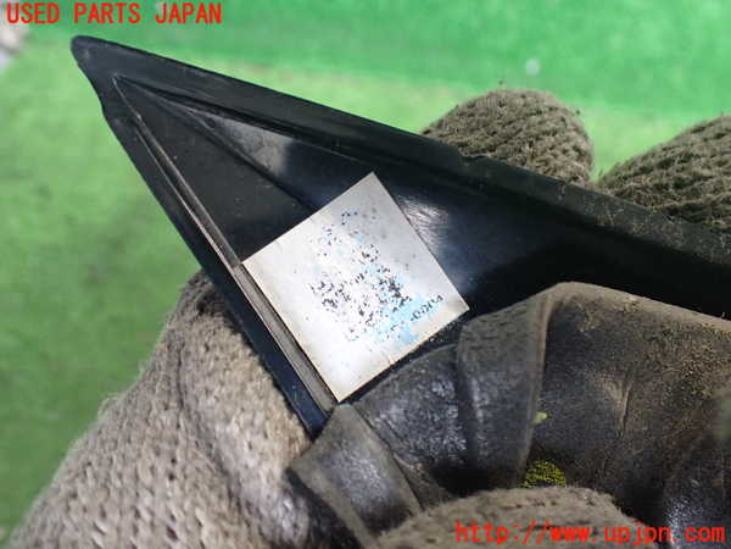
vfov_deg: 46.8
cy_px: 274
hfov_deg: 60.0
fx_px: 634
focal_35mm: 30
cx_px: 366
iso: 800
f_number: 2.3
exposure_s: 1/60
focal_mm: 5.4
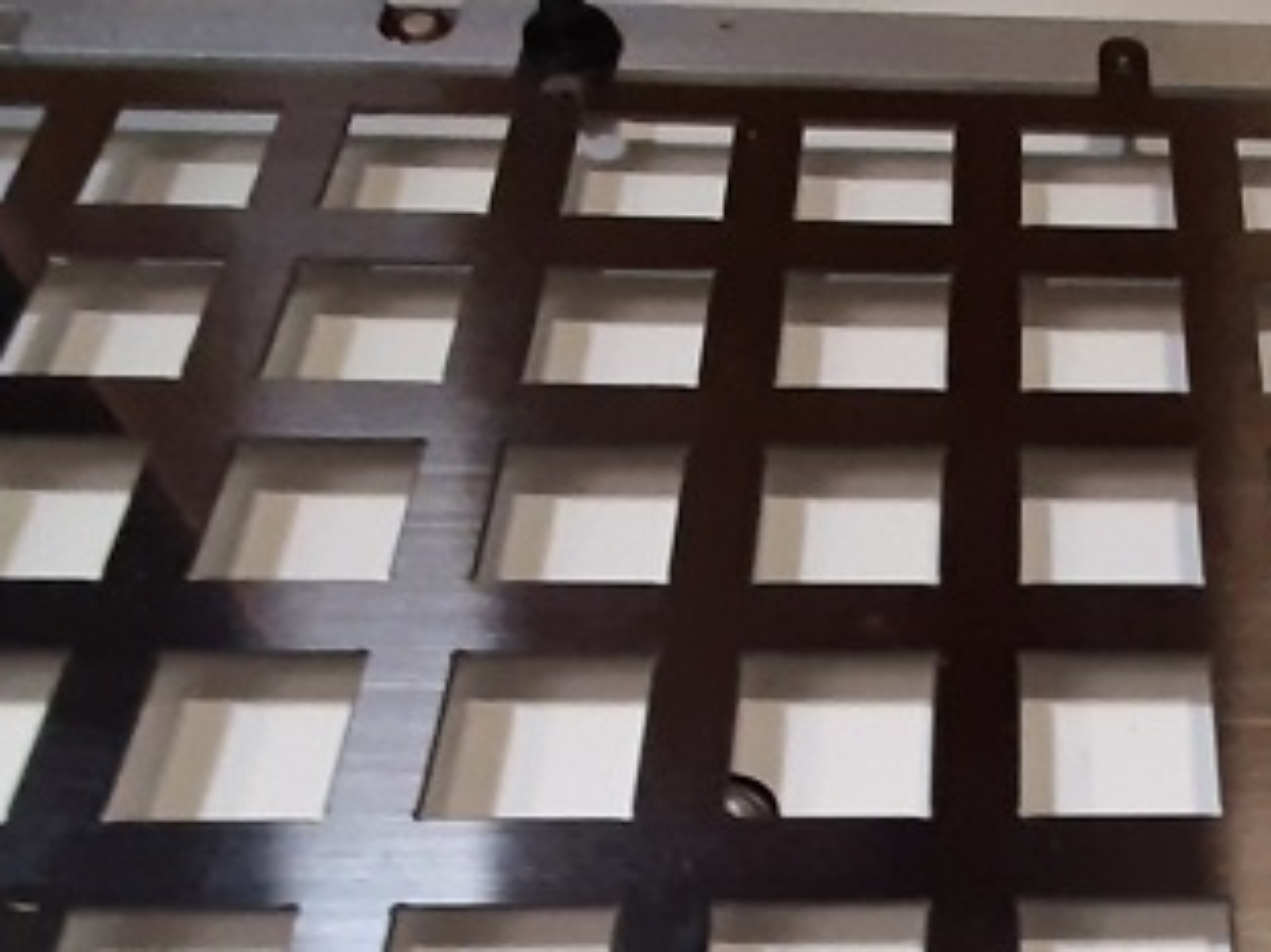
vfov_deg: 33.2
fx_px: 1505
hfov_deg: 41.7
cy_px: 864
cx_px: 1169
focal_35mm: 41
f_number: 2.2
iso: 200
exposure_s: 1/25
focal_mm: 1.42
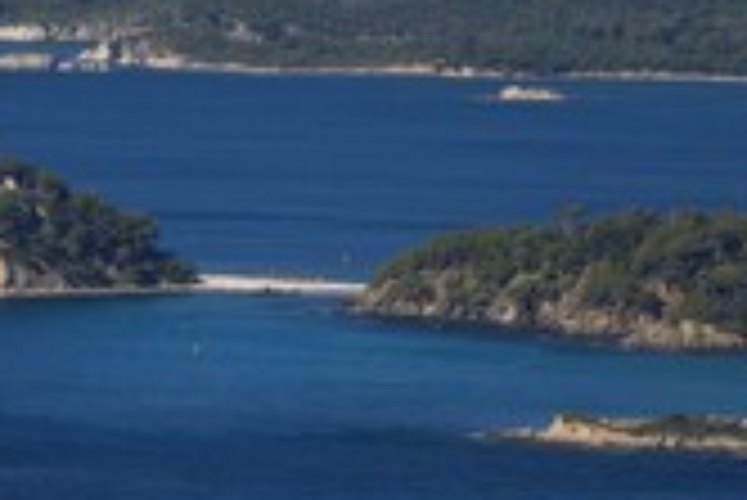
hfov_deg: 4.1
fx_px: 10488
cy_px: 63
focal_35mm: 505
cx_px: 238
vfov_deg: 2.7
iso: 800
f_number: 13
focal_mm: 200
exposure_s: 1/1600
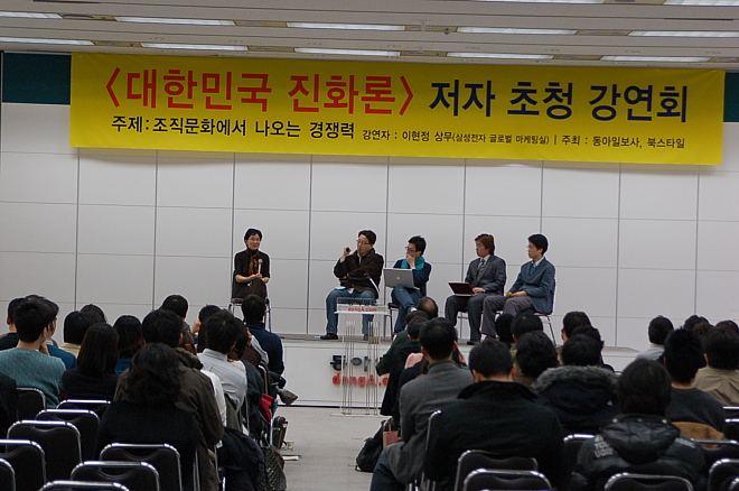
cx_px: 370
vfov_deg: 13.4
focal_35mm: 102
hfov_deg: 20.0
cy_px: 246
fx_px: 2091
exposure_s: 1/60
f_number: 5
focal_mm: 68
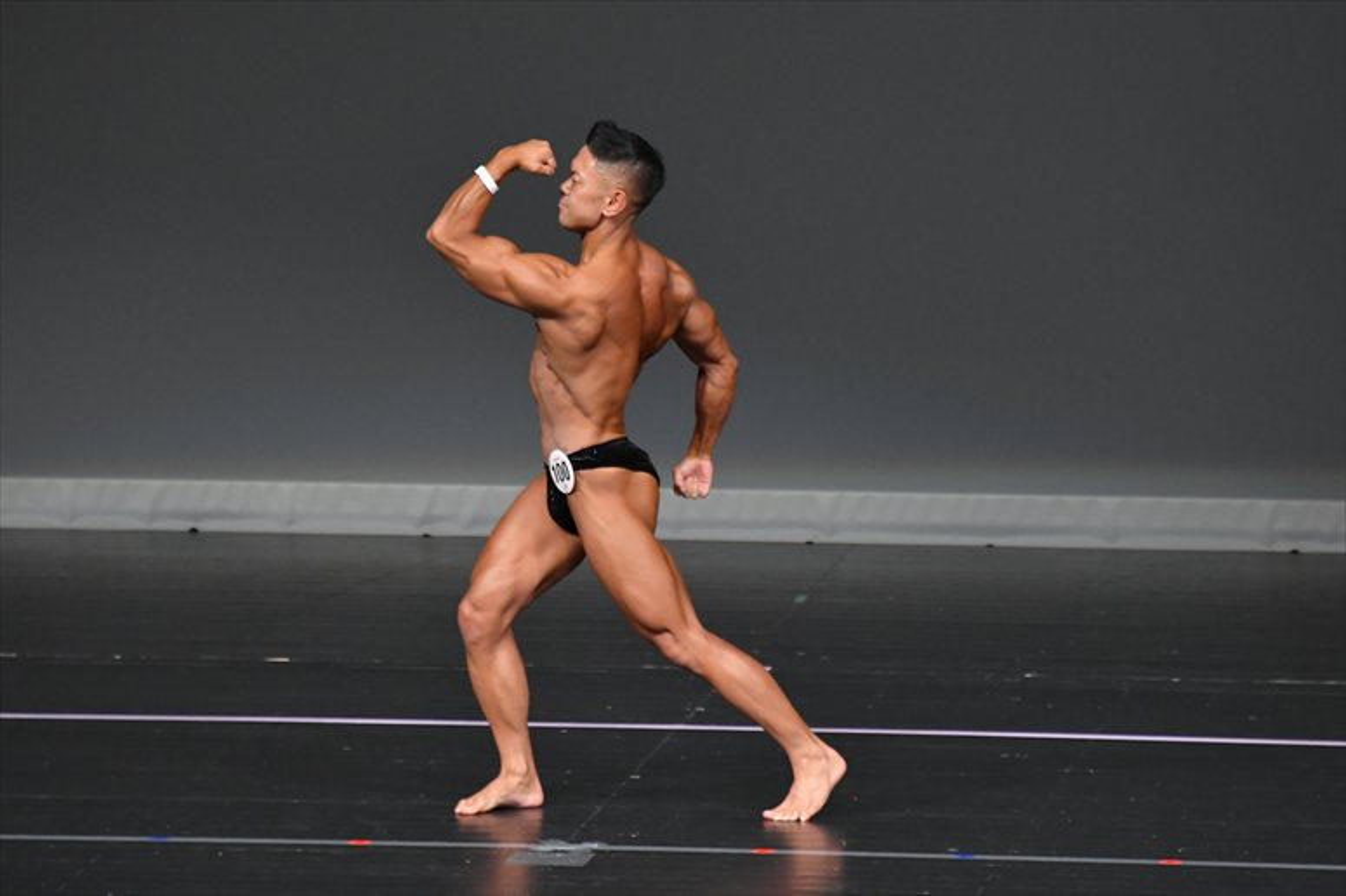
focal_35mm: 375
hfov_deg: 5.5
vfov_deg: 3.7
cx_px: 673
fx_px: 14014
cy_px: 448
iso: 4000
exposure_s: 1/400
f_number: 5.6
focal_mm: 250
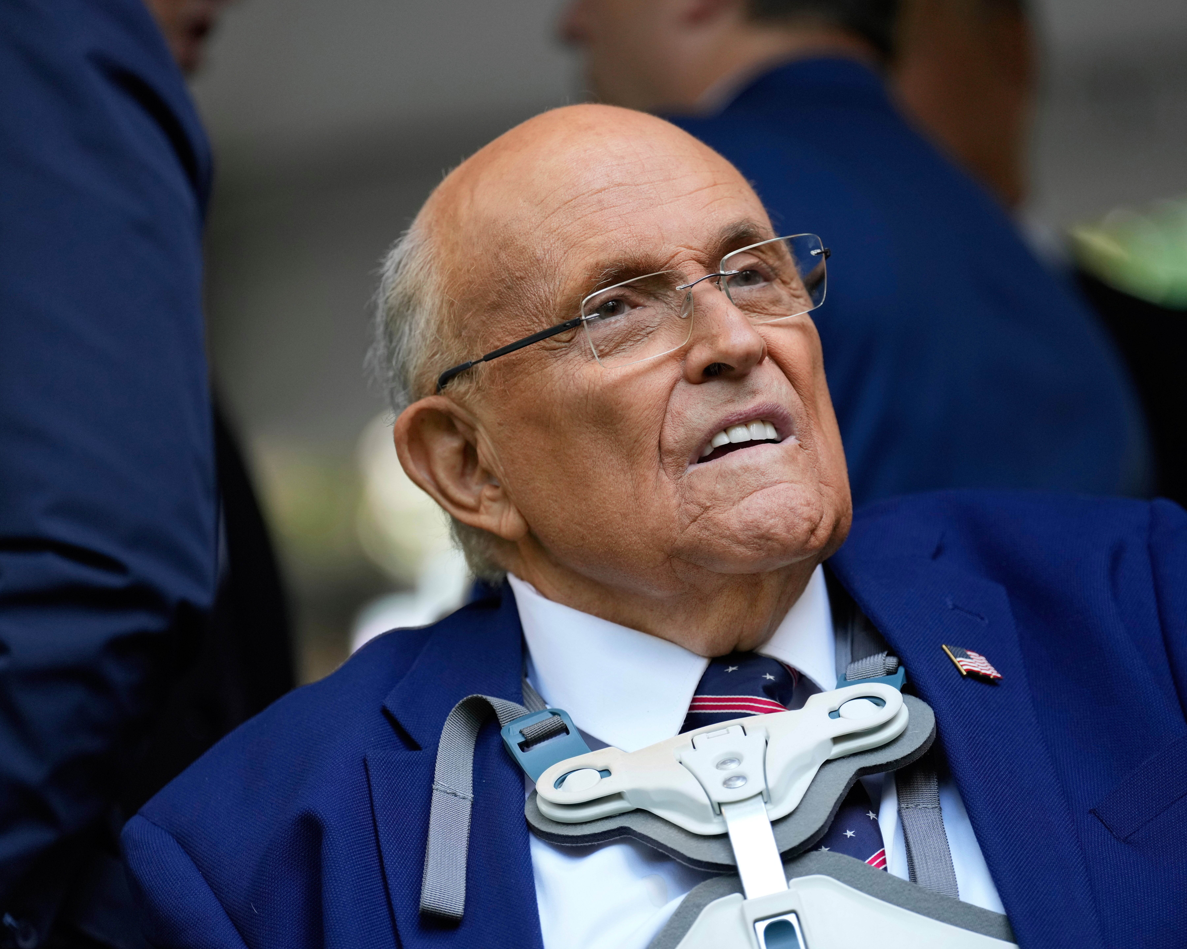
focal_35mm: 203
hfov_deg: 9.5
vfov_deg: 7.6
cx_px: 687
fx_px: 7132
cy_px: 475
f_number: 2.8
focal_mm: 180
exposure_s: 1/250
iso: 1000
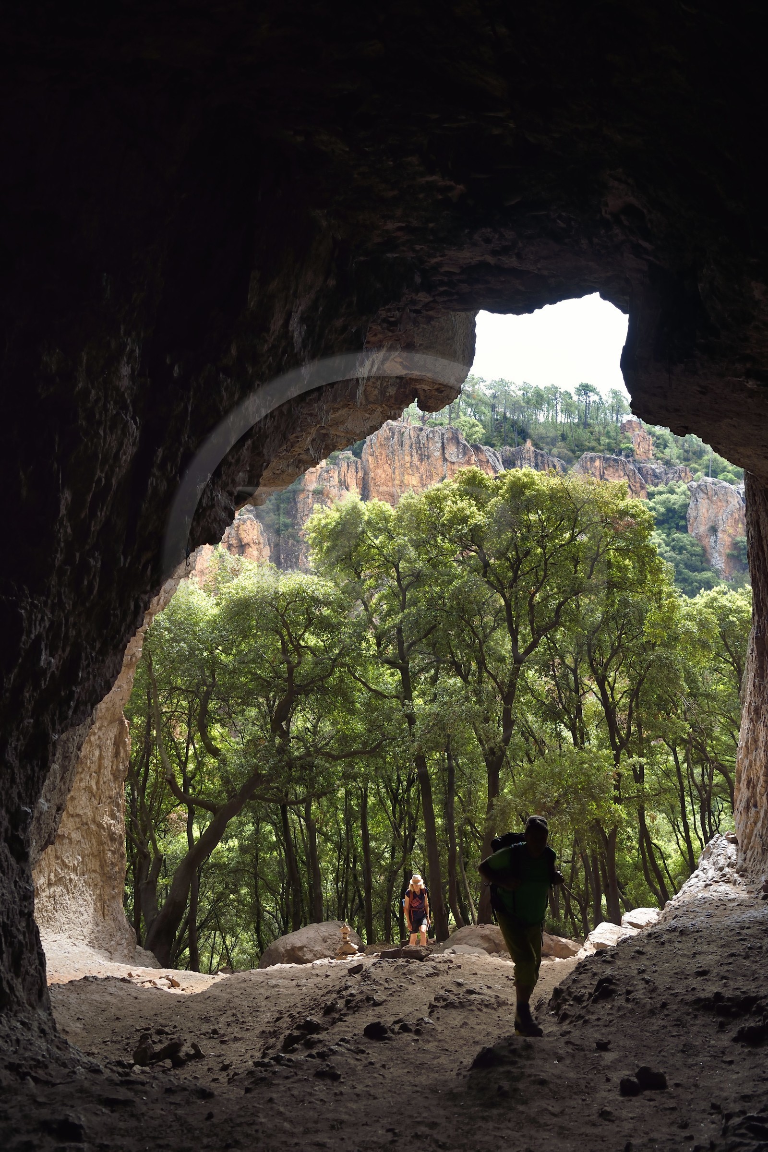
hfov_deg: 45.0
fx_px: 928
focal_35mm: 29
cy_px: 576
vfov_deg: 63.7
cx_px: 384
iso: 200
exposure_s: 1/80
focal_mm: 29
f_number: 7.1
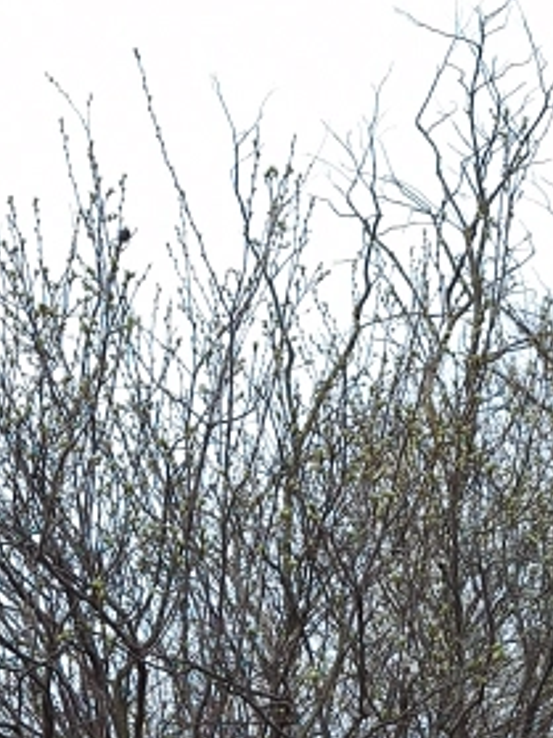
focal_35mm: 89
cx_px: 288
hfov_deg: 16.6
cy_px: 1233
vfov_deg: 18.4
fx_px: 1897
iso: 40
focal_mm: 5.54
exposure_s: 1/769
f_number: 1.8
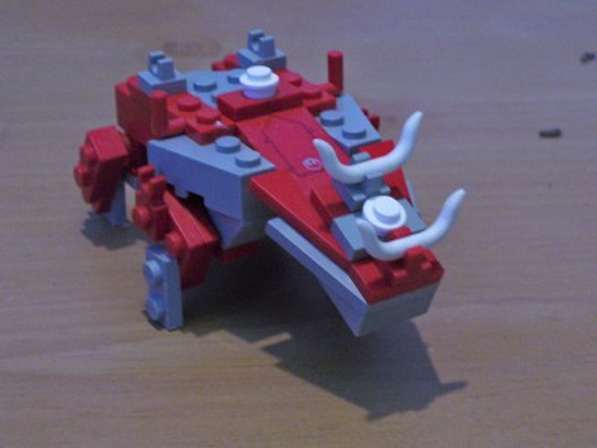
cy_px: 224
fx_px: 1500
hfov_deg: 22.5
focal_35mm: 87
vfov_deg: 17.0
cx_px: 298
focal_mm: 14.3
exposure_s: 1/8
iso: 160
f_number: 4.3
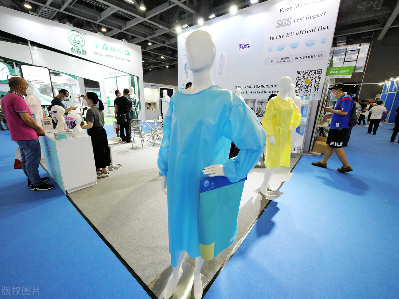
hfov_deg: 102.1
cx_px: 200
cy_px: 150
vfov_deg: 85.7
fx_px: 161
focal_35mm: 14
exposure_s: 1/160
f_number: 4
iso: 1600
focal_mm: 7
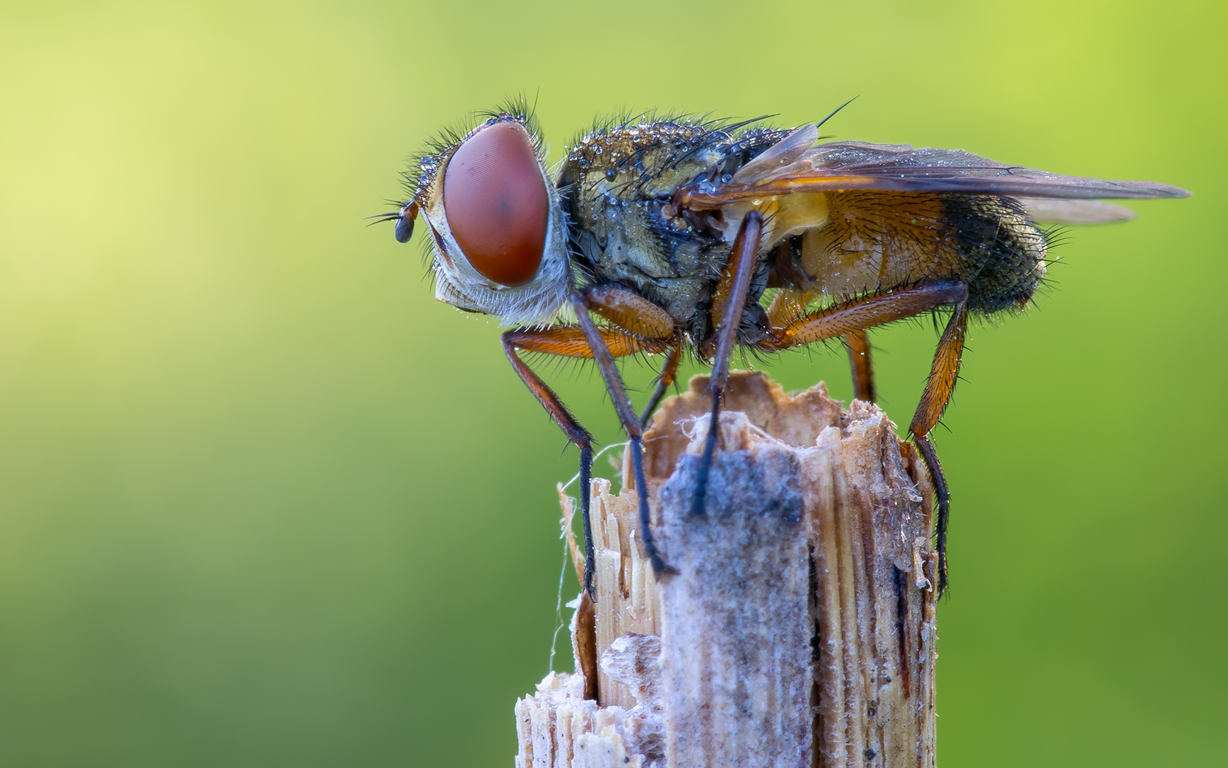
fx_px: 5891
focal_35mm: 176
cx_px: 611
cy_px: 387
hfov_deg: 11.9
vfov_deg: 7.5
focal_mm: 100
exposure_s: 1
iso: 100
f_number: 16
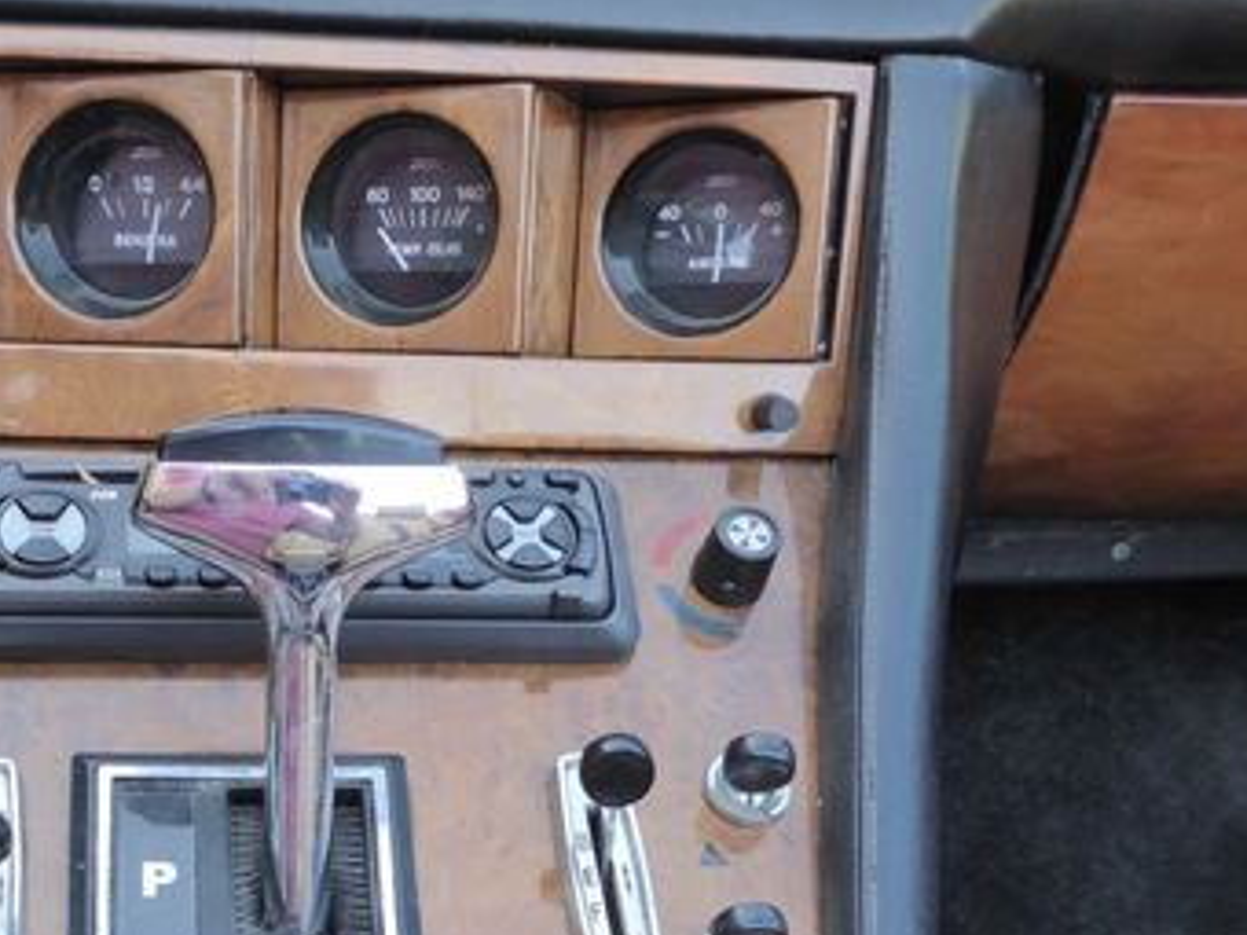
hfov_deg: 39.2
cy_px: 840
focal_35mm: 47
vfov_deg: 29.6
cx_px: 290
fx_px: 1693
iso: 400
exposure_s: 1/100
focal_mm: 4.3
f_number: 3.3
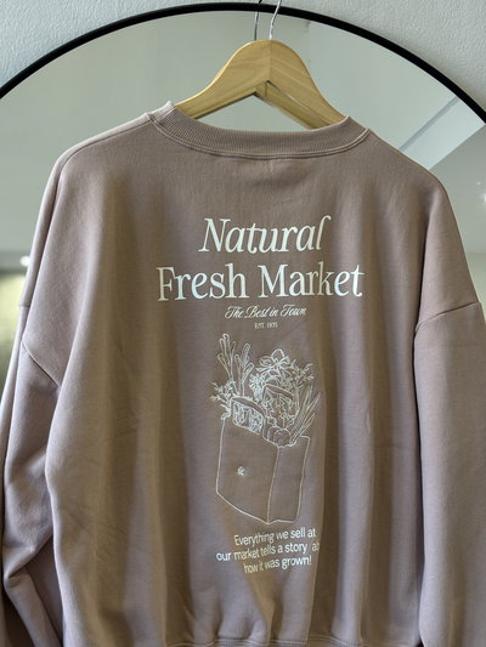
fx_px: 973
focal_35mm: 52
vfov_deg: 36.8
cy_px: 324
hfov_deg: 28.0
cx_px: 243
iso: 64
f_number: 1.6
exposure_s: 1/50
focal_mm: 5.96
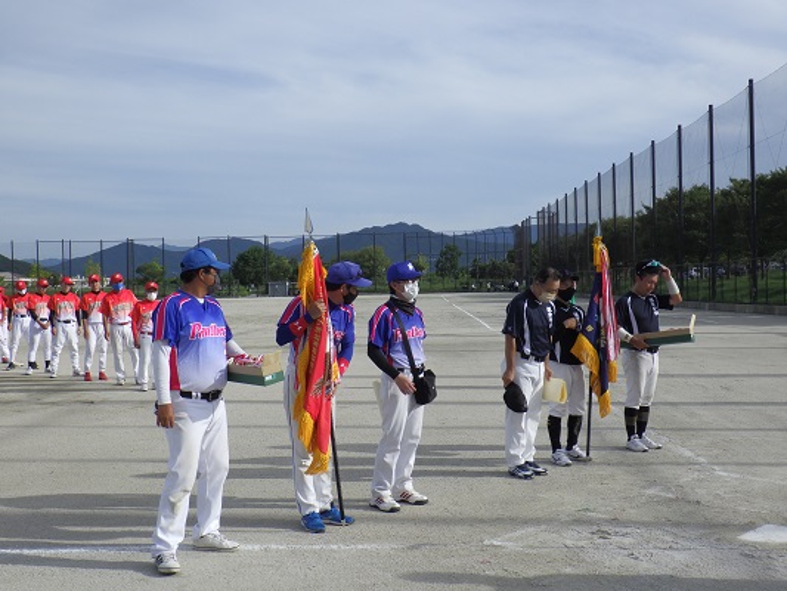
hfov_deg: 44.8
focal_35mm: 42
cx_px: 394
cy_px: 296
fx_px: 955
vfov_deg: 34.4
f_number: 5
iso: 125
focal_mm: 7.5
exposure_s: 1/800
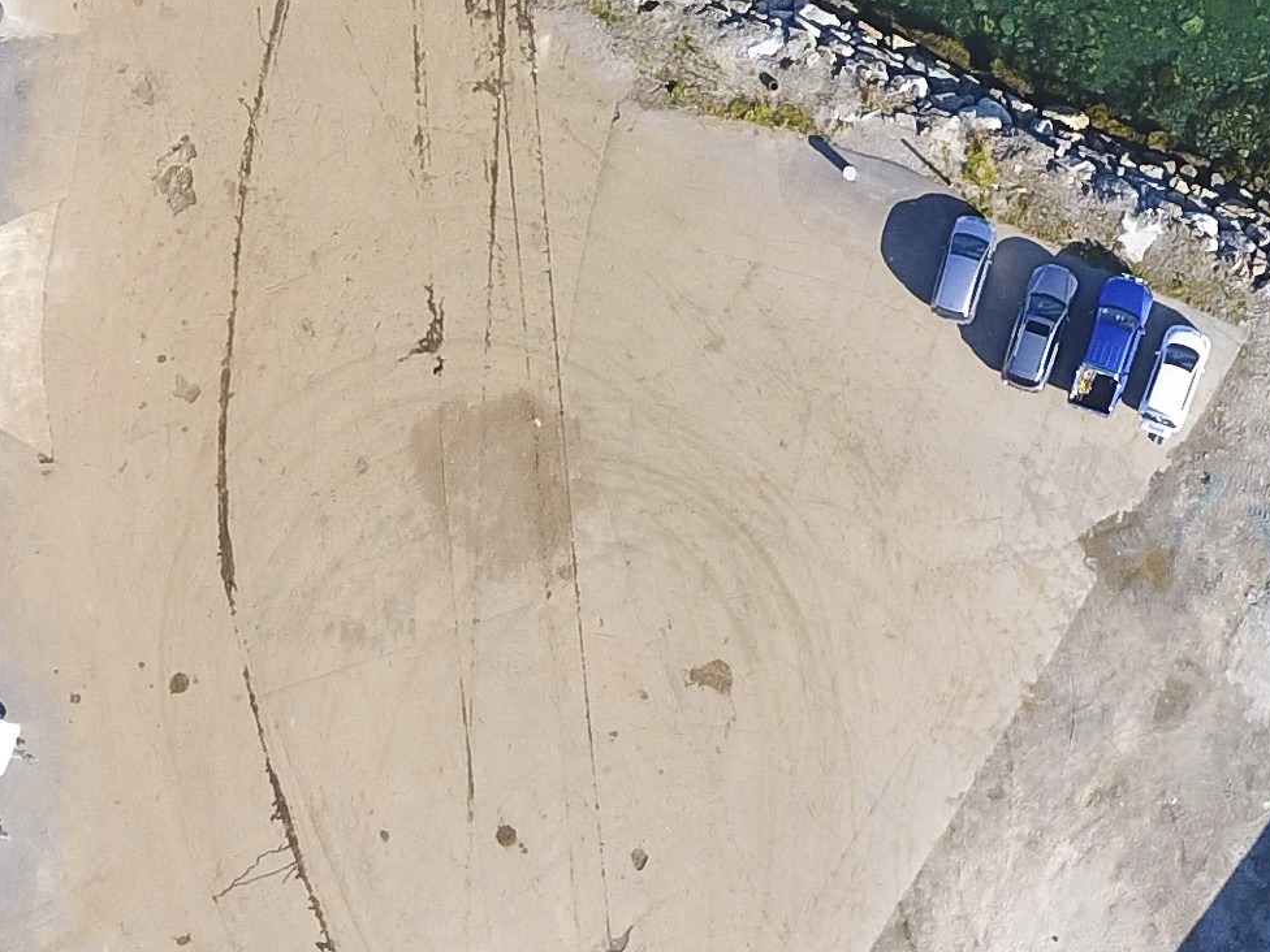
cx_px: 1205
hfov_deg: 23.1
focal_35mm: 82
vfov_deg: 17.9
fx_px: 3008
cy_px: 302
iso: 100
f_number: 2.8
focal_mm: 3.61
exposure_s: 1/420
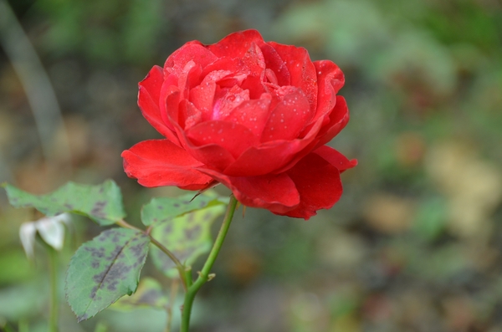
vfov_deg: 7.0
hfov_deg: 10.6
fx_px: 2713
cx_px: 251
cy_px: 166
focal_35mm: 195
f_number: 8
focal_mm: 130
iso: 400
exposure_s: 1/125
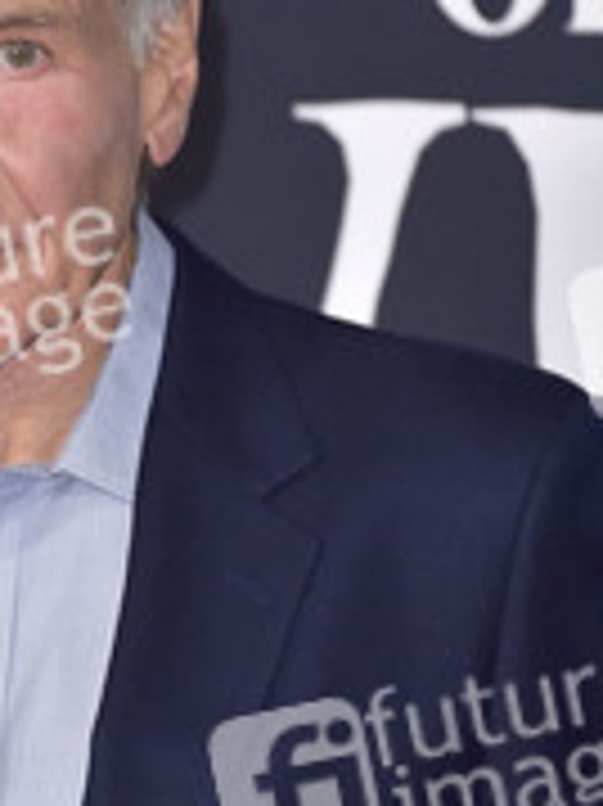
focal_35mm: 431
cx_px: 34
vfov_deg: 4.6
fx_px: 10022
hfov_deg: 3.4
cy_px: 540
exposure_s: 1/250
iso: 400
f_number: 7.1
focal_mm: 200
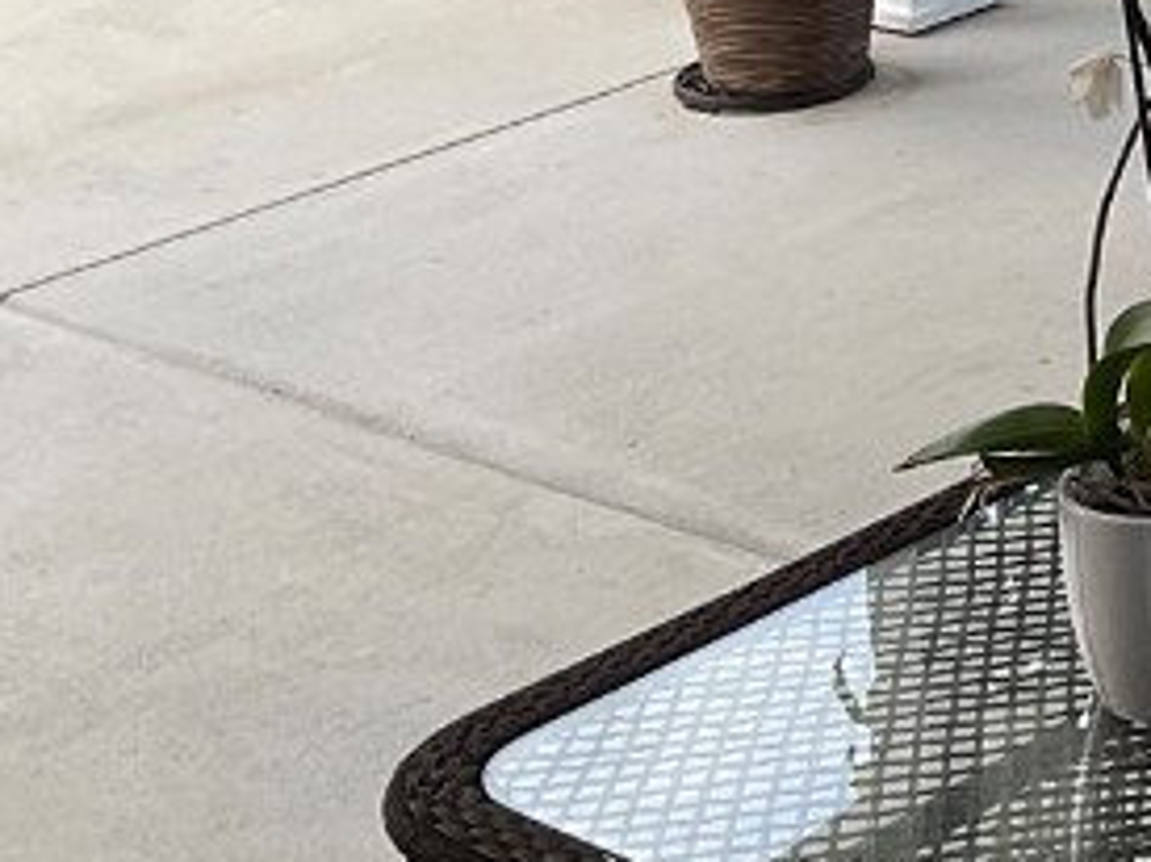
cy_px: -331
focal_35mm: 108
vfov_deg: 13.1
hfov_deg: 16.1
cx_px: 1900
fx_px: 3589
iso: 40
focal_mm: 3
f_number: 1.8
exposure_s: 1/120
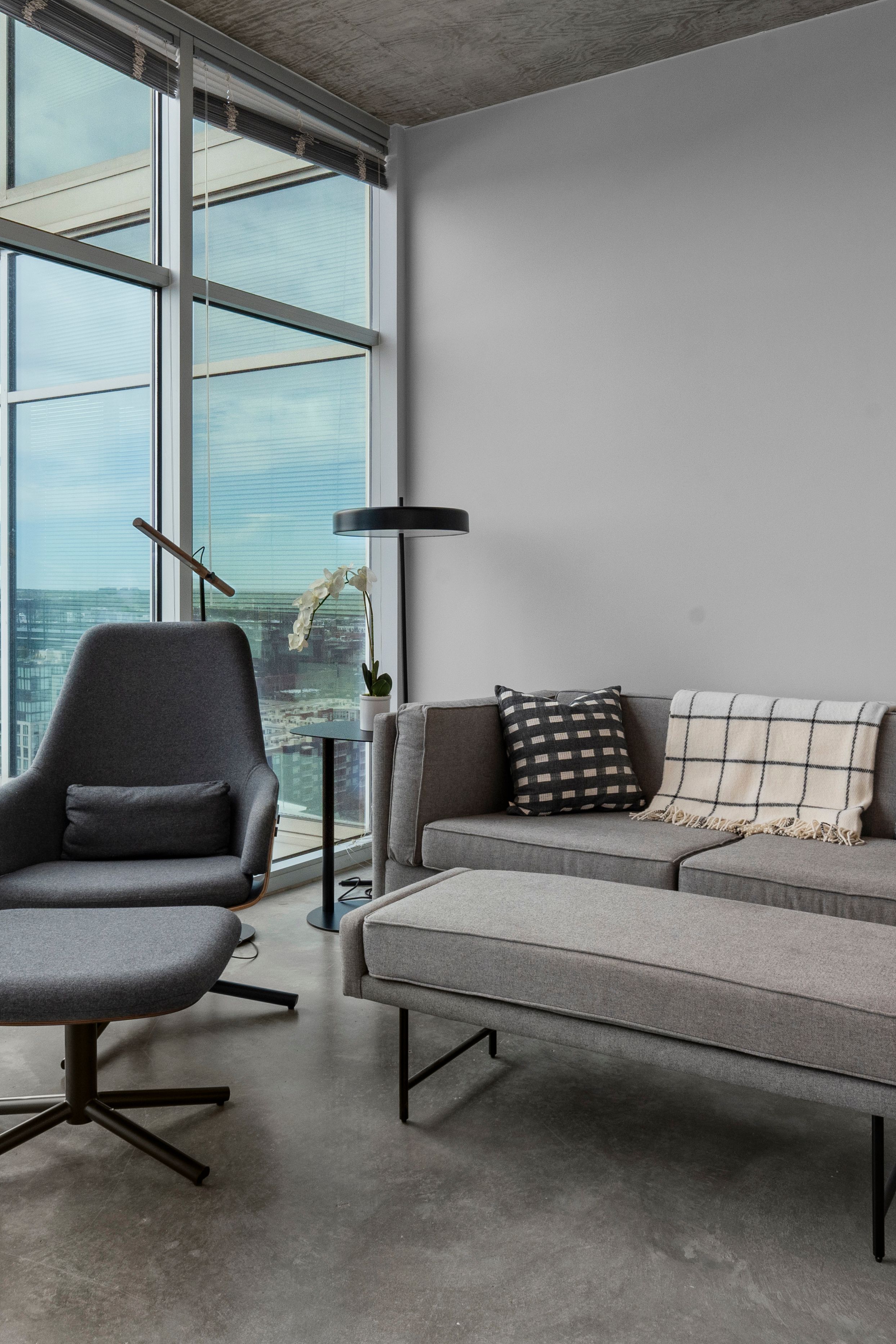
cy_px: 579
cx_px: 518
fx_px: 1120
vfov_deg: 61.7
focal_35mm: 30
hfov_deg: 43.5
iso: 640
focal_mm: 16
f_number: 13
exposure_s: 1/20
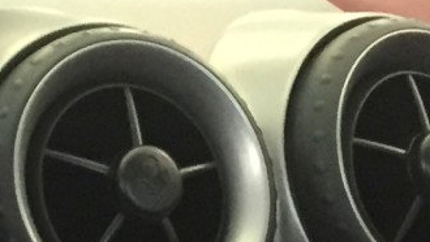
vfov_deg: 6.0
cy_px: 552
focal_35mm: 196
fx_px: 2236
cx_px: -339
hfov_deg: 10.4
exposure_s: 1/20
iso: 250
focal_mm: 4.15
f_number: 2.2
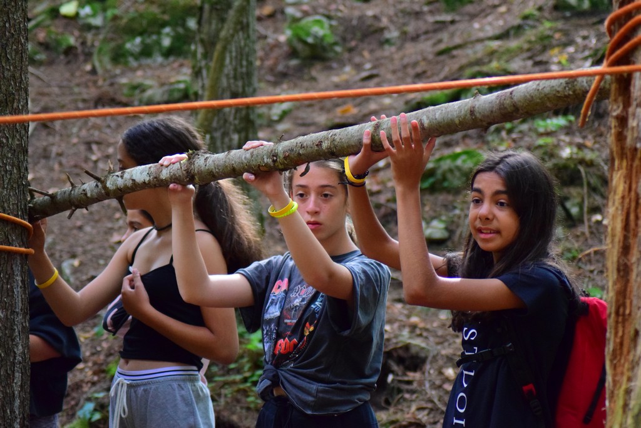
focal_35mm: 165
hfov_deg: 12.5
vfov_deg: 8.3
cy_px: 214
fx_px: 2938
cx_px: 320
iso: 3200
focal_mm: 110
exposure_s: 1/250
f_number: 4
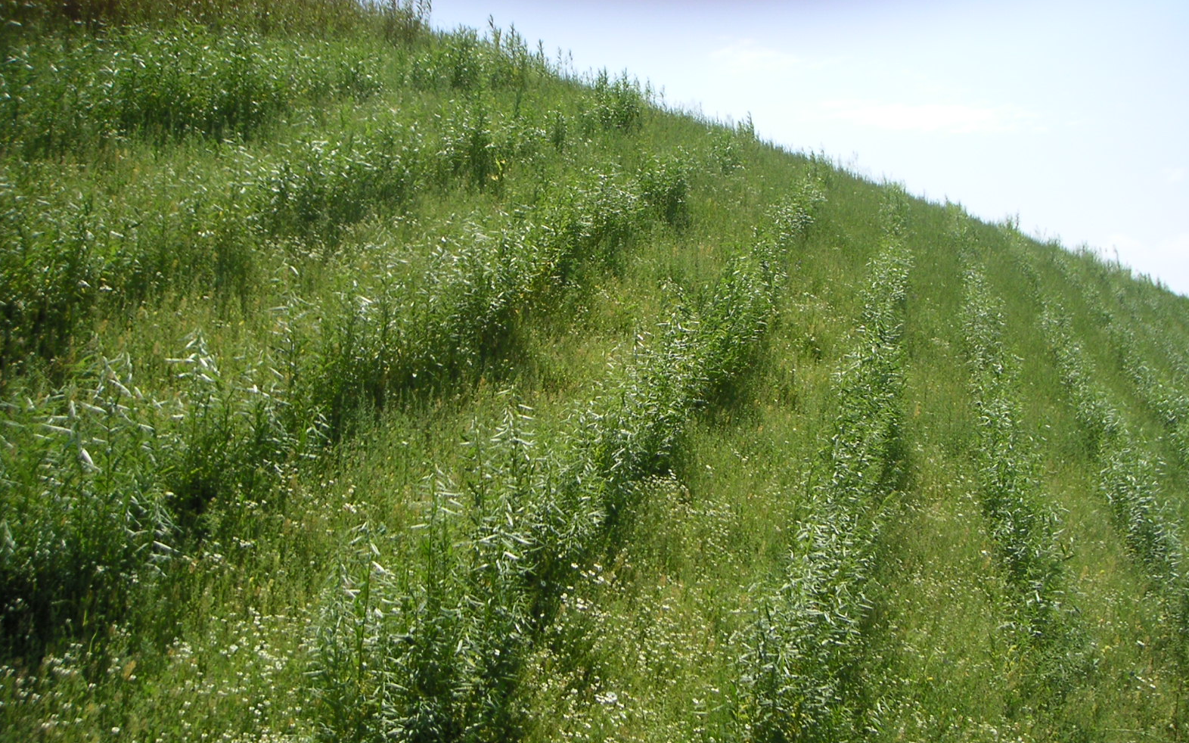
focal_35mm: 41
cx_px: 599
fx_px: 1328
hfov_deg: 48.2
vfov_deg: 31.2
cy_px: 403
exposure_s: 1/750
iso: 50
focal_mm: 6
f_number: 2.8
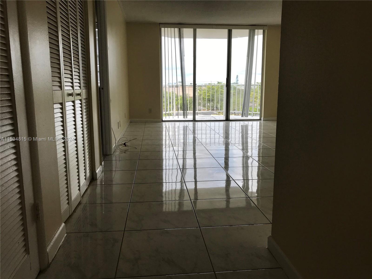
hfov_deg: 63.4
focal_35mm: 28
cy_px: 140
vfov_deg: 49.7
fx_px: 301
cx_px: 186
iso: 20
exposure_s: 1/805
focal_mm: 3.99
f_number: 1.8
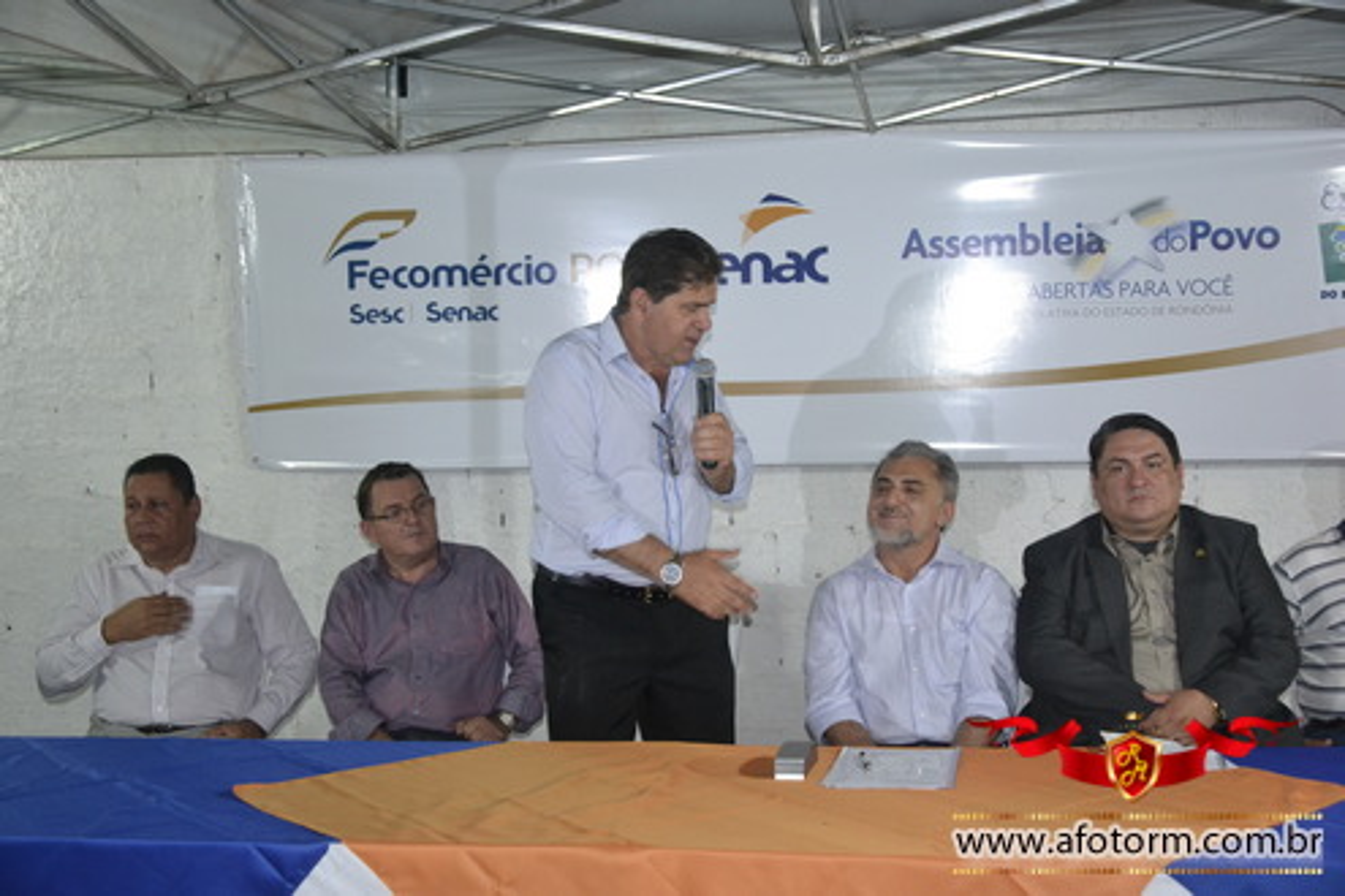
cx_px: 672
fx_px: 1793
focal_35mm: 48
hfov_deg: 41.1
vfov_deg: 28.1
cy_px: 448
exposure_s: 1/60
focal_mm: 32
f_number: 4.2
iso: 2000
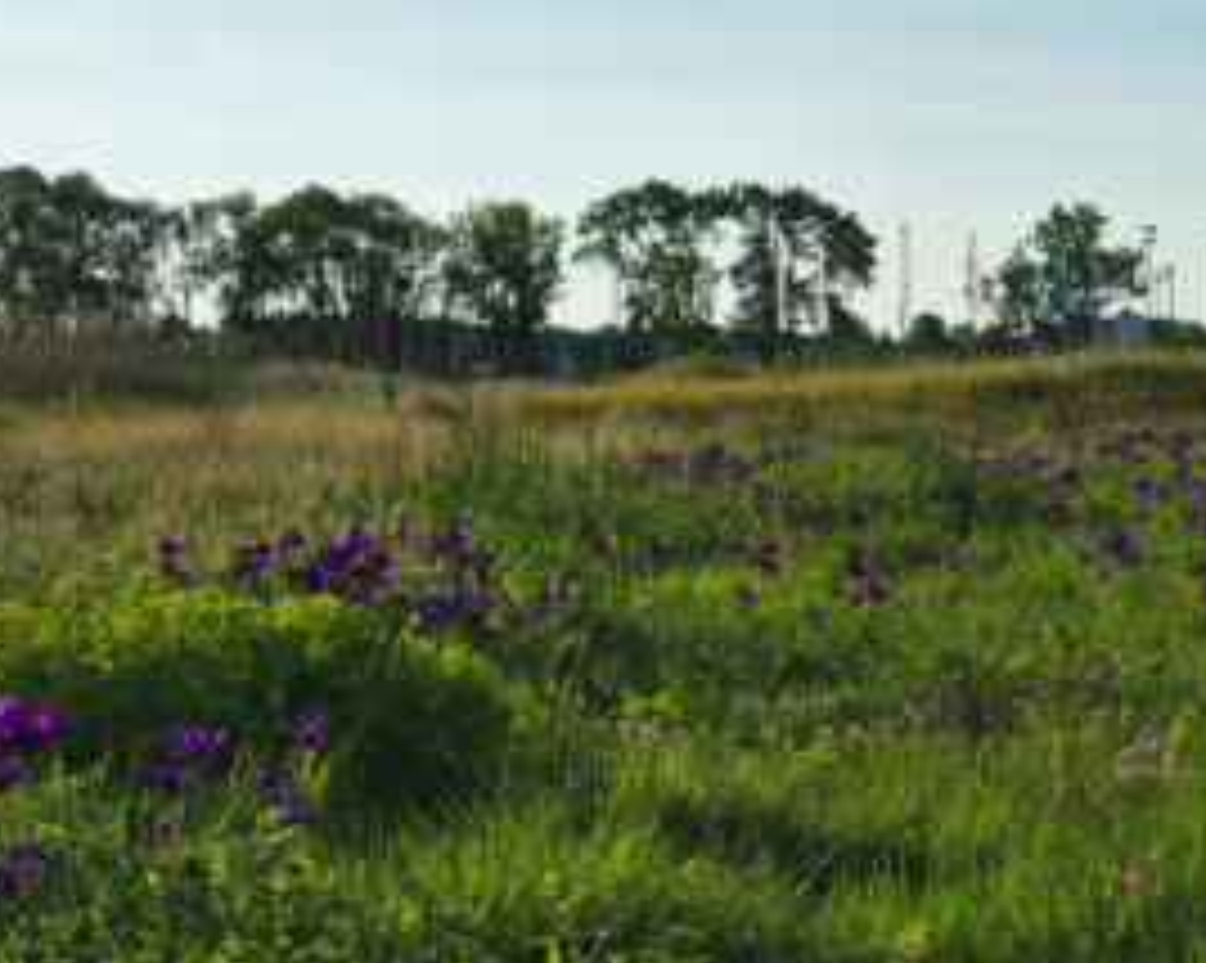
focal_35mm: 105
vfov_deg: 14.6
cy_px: 423
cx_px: 1246
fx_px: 3745
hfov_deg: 17.8
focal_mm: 50
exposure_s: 1/250
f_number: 16
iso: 400
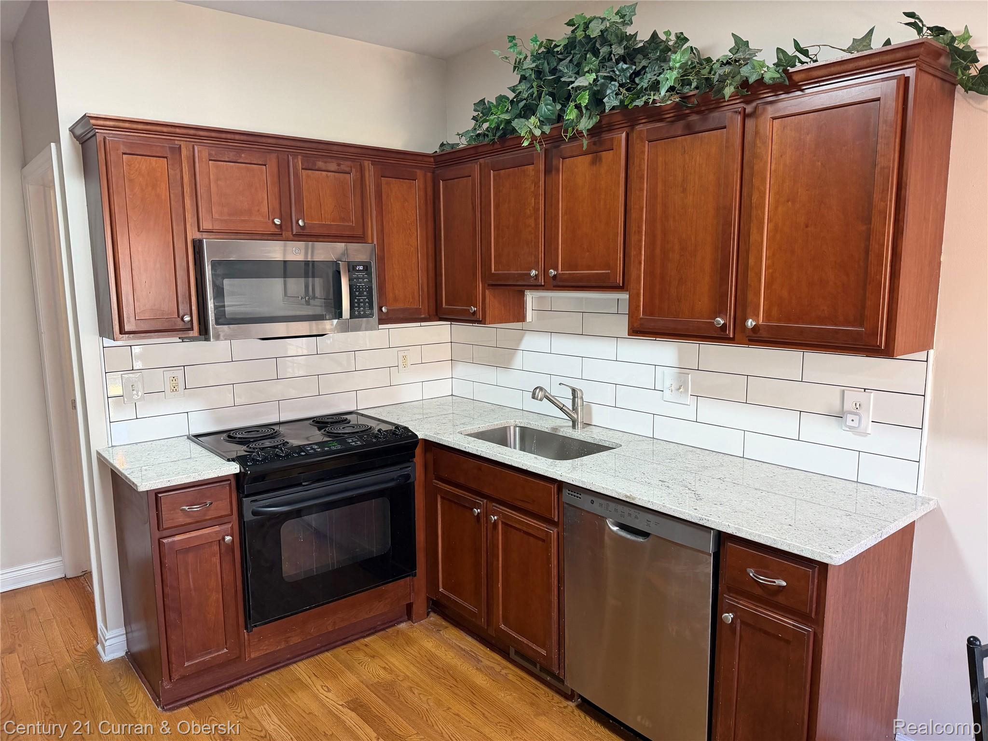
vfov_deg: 56.8
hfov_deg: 71.6
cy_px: 370
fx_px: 685
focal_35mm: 24
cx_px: 494
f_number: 1.78
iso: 200
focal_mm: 6.76
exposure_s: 1/60
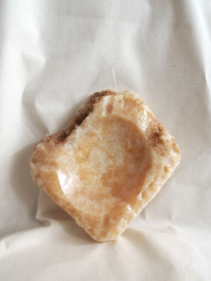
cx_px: 106
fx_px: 244
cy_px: 140
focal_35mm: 30
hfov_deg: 46.8
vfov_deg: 60.0
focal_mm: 15
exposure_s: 1/60
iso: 1600
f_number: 3.9
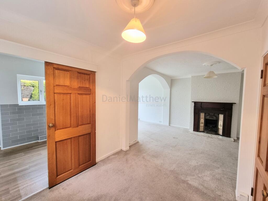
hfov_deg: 106.2
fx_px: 101
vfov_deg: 89.9
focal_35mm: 13
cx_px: 134
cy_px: 100
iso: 125
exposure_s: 1/50
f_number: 2.2
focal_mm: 2.2
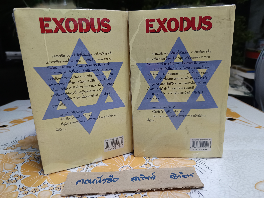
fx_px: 183
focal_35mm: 24
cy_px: 99
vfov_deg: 56.8
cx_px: 132
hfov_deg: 71.6
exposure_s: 1/25
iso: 1006
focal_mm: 5.31
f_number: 1.7
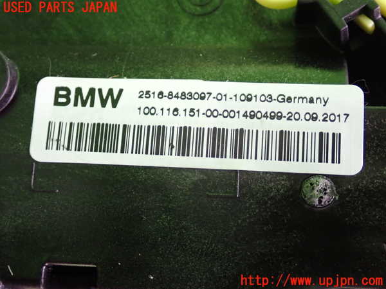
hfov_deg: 35.5
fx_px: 602
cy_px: 144
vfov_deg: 27.0
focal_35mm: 54
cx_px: 193
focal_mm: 9.65
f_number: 3.3
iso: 640
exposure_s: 1/50
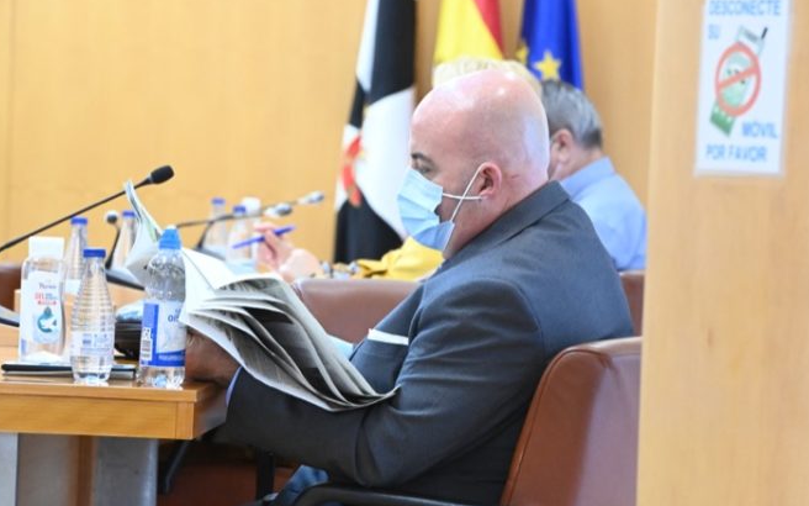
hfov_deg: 9.0
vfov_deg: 5.6
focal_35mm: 233
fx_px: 5137
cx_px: 412
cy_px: 262
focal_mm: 200
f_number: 9
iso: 16000
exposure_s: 1/160
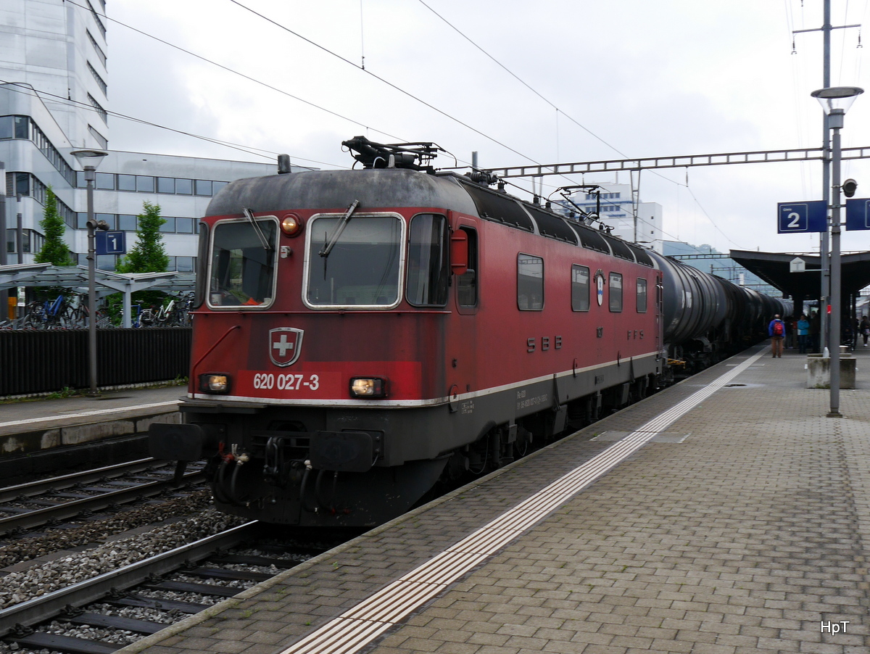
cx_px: 435
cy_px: 327
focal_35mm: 28
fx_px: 704
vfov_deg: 49.8
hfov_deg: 63.4
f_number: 6.3
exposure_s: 1/250
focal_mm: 14
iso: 160
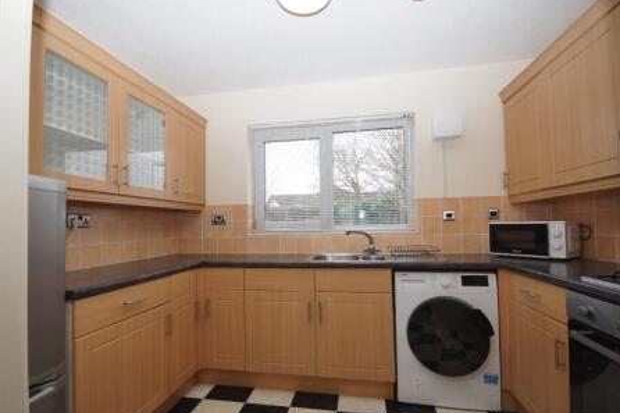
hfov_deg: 96.8
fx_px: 275
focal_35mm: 16
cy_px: 216
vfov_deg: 73.7
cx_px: 307
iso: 250
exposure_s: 1/60
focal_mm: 10
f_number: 5.6
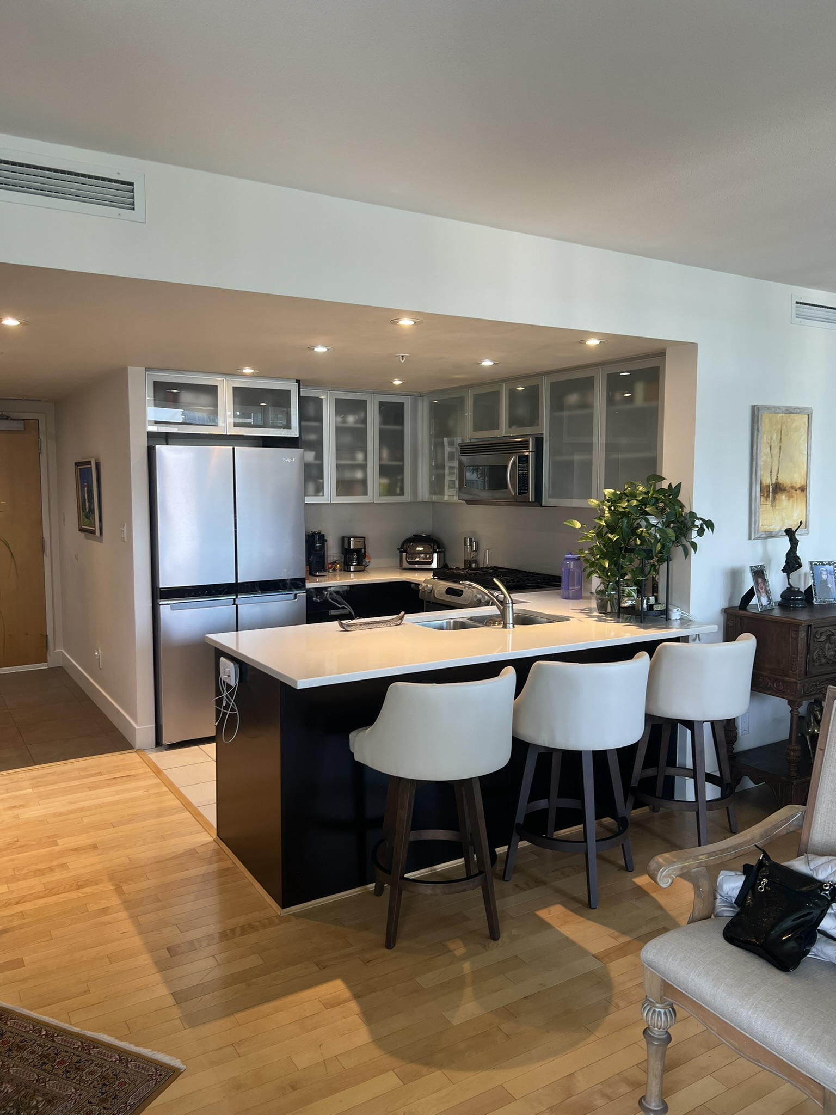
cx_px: 418
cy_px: 558
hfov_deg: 53.1
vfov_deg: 67.3
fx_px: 837
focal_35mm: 26
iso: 80
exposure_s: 1/60
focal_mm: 5.7
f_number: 1.5
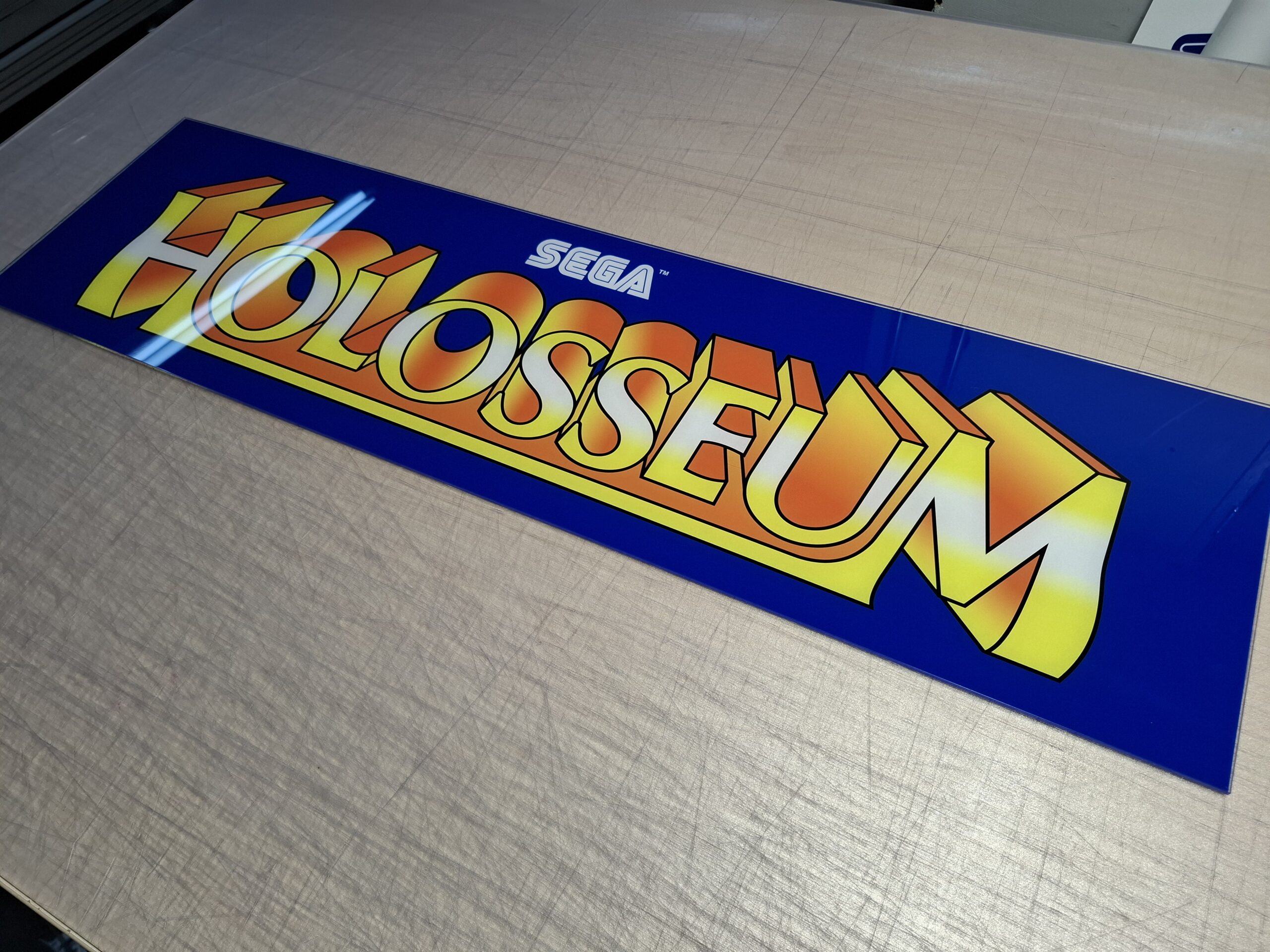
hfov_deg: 73.9
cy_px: 476
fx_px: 844
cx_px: 635
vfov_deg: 58.9
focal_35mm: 23
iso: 50
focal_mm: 5.54
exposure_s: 1/194
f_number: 1.8
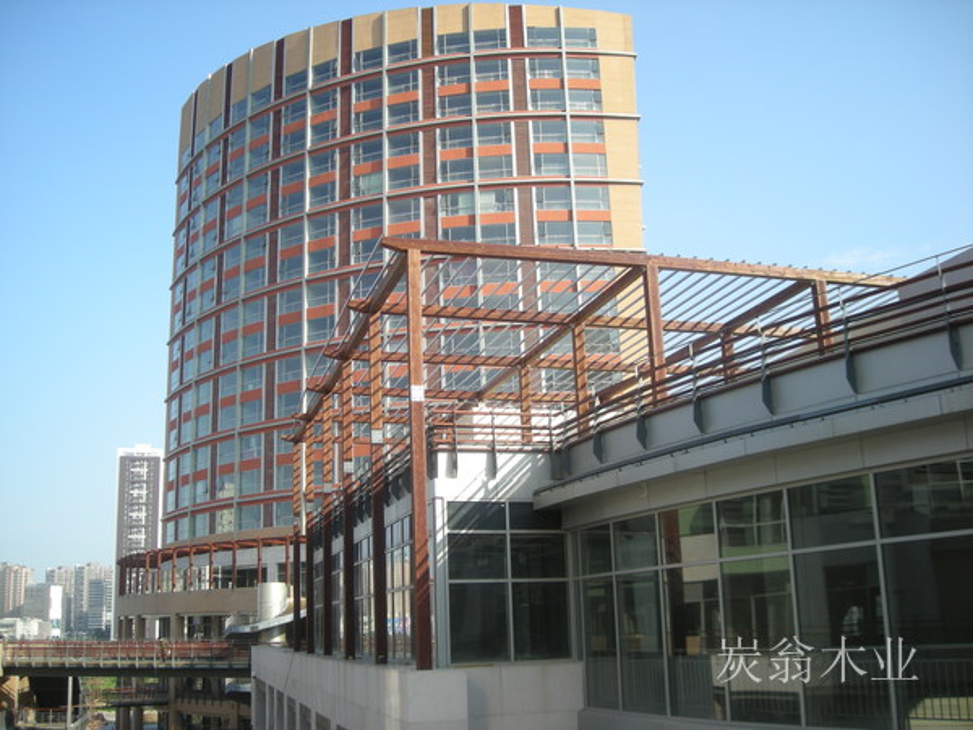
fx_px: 984
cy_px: 365
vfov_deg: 40.7
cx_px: 486
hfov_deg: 52.6
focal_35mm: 35
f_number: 2.8
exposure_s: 1/357
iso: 50
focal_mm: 5.7
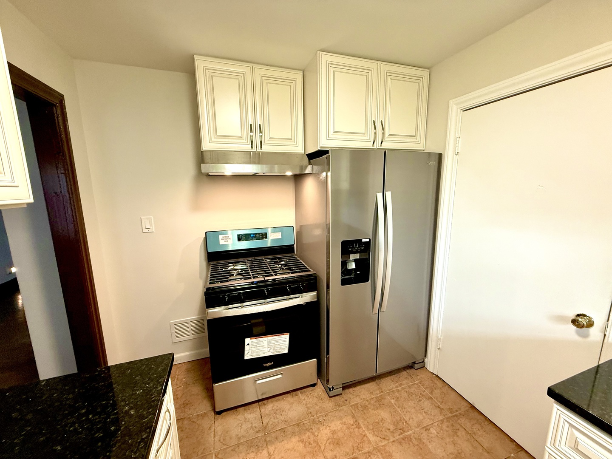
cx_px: 306
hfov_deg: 102.1
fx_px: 248
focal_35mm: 14
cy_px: 230
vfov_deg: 85.7
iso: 250
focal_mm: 2.22
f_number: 2.2
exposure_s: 1/60
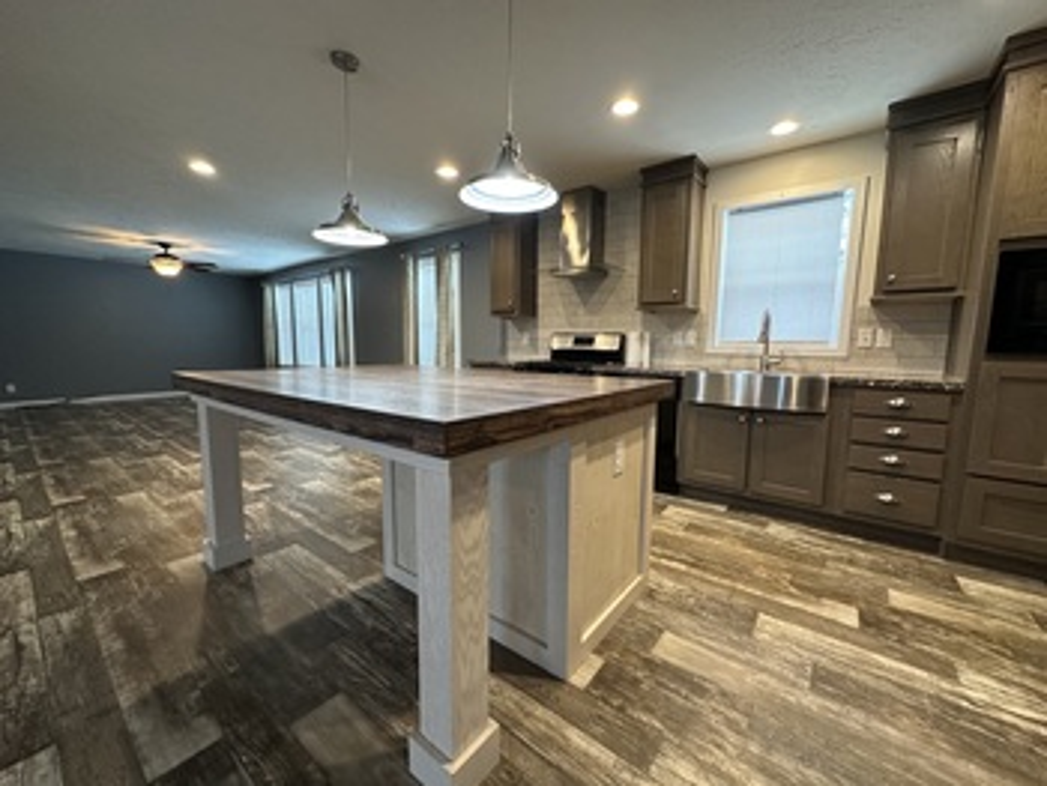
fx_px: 424
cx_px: 524
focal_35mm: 14
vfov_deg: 85.7
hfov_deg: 102.0
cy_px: 393
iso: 250
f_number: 2.2
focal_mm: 2.22
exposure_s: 1/60
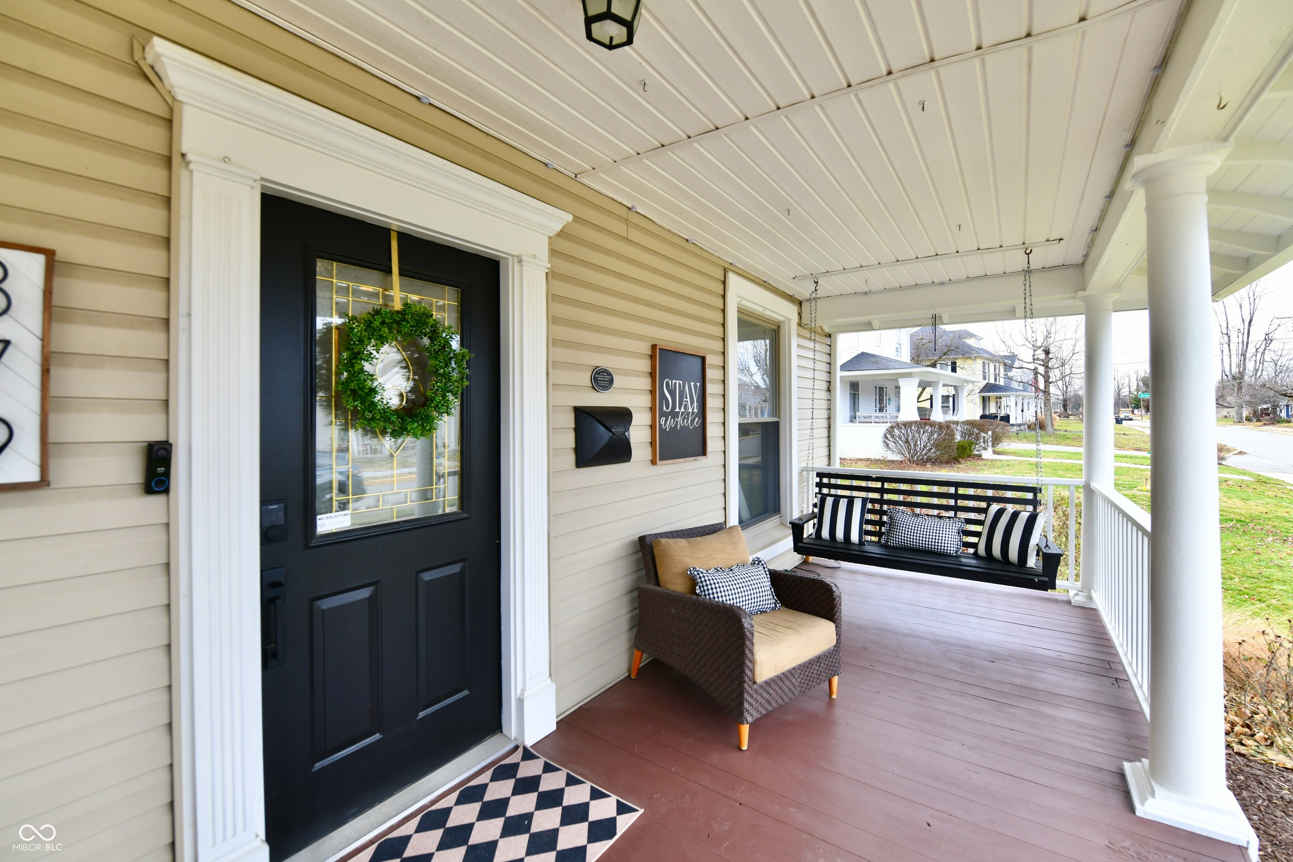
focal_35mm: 14
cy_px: 431
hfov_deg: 104.3
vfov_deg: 81.2
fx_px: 503
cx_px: 646
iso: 400
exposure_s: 1/160
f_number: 6.3
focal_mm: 14
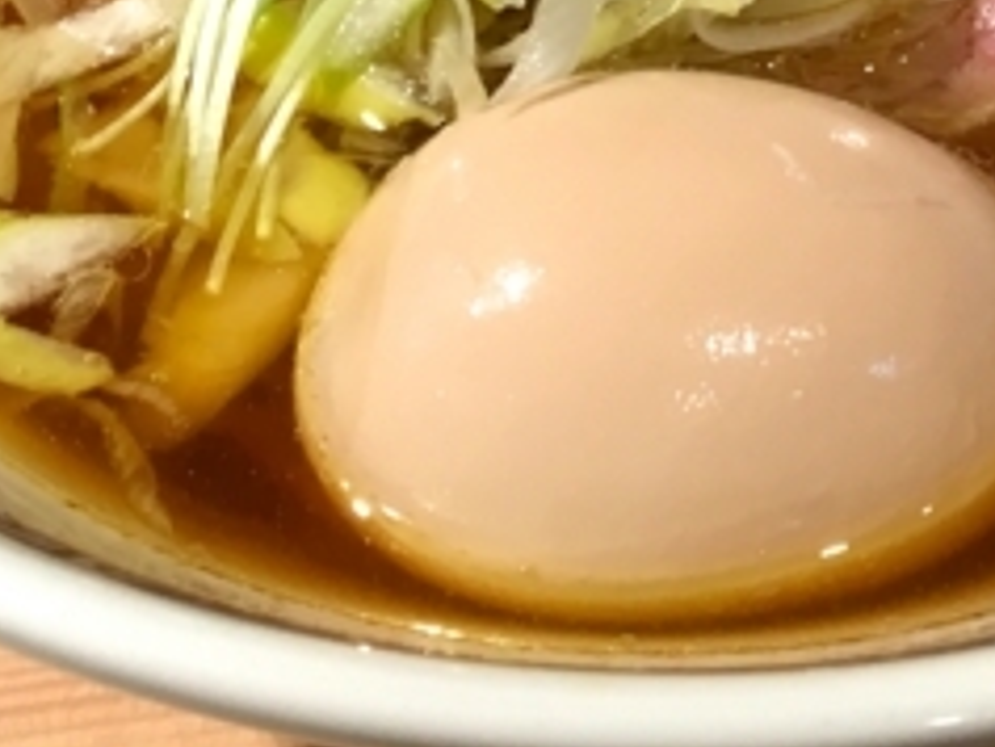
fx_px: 2818
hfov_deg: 20.0
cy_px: -264
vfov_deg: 14.4
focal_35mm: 98
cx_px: 613
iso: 50
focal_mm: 4.15
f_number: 2.2
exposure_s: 1/30
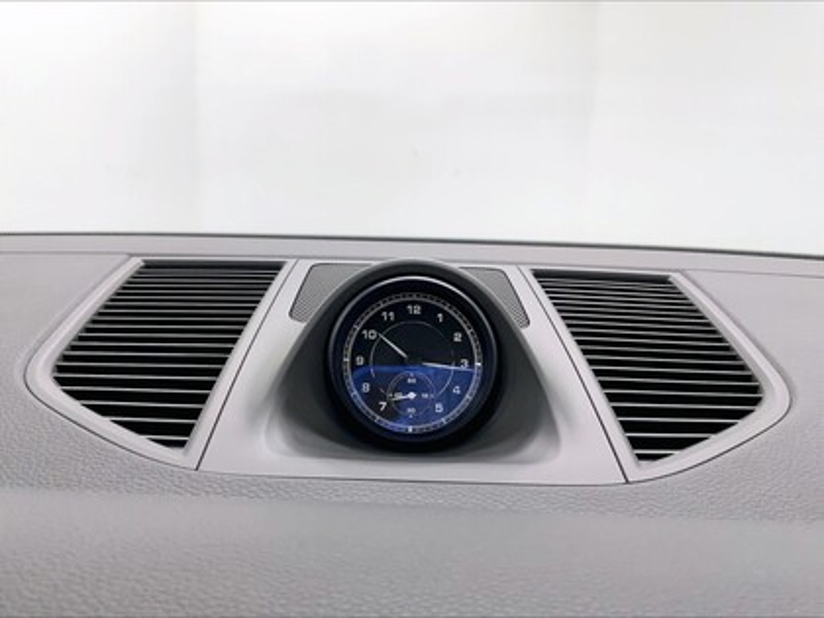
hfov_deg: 61.7
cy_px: 309
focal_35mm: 29
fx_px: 690
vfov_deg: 48.2
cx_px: 412
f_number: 1.8
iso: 32
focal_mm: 3
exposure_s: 1/242
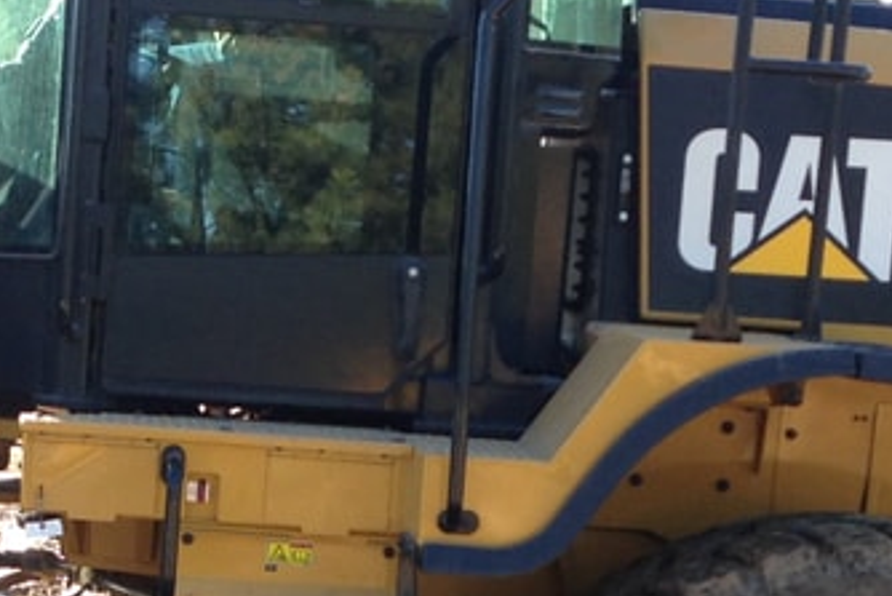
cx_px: 263
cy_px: 714
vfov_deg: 9.9
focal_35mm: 137
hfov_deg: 14.9
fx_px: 3396
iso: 50
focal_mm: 4.12
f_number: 2.4
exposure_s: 1/221
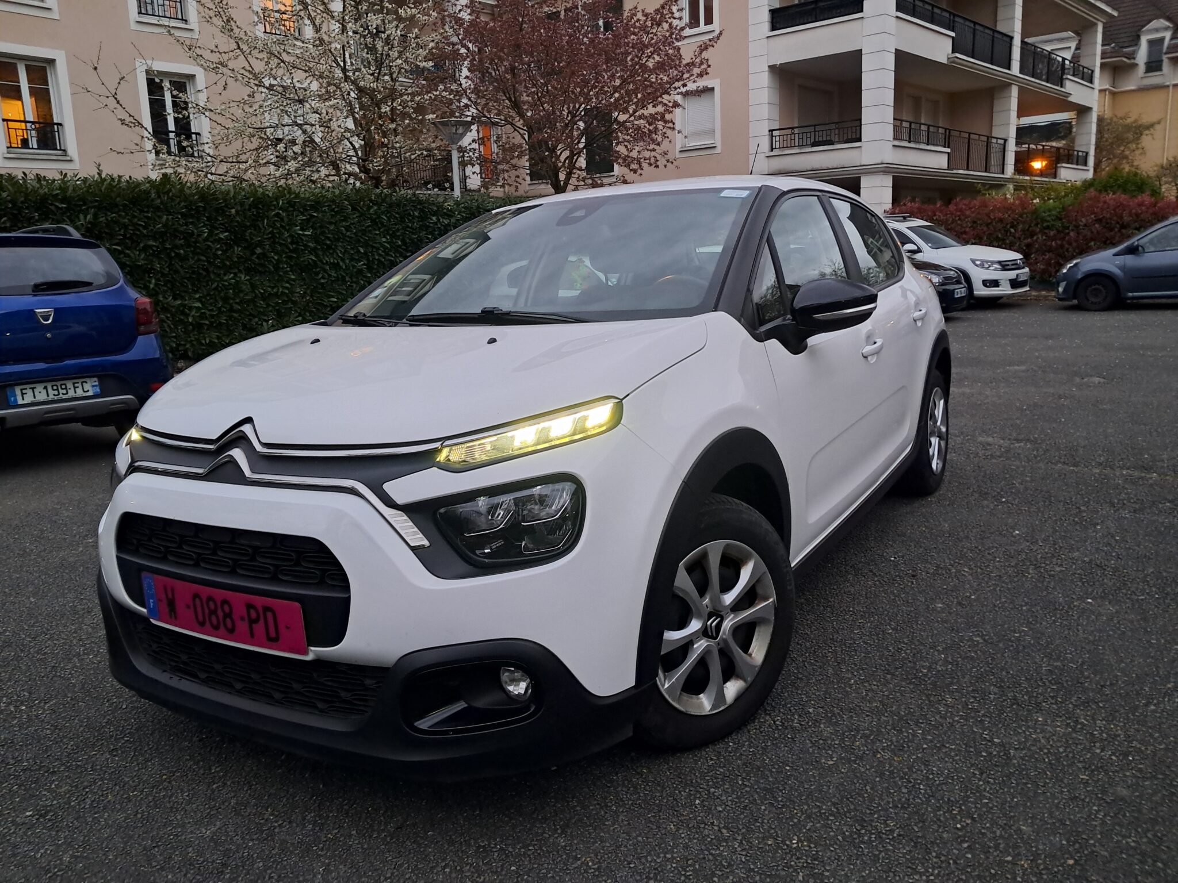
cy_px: 442
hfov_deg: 65.3
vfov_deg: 51.4
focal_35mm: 27
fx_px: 919
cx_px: 589
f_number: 1.8
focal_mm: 4
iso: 500
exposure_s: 1/33
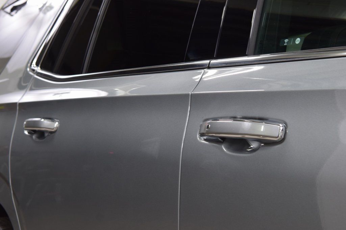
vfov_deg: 18.2
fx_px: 721
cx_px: 173
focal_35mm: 75
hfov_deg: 27.0
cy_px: 115
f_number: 6.3
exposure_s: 1/15
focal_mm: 50
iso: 560
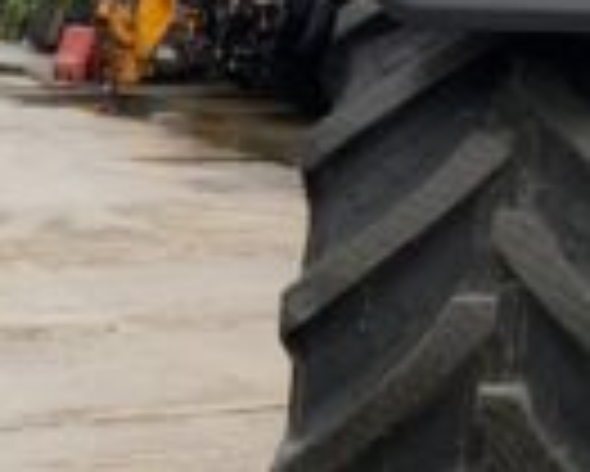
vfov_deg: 11.1
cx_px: 1212
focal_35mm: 138
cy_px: 45
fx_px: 2412
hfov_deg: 12.2
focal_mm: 3
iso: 20
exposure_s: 1/122
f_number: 1.8
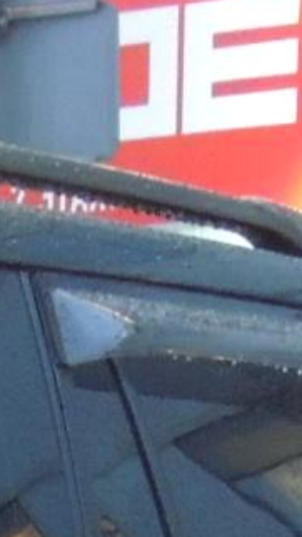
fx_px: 2891
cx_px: -449
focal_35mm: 203
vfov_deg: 9.8
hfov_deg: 5.7
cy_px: 1081
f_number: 3.1
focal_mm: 5.3
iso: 560
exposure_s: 1/8
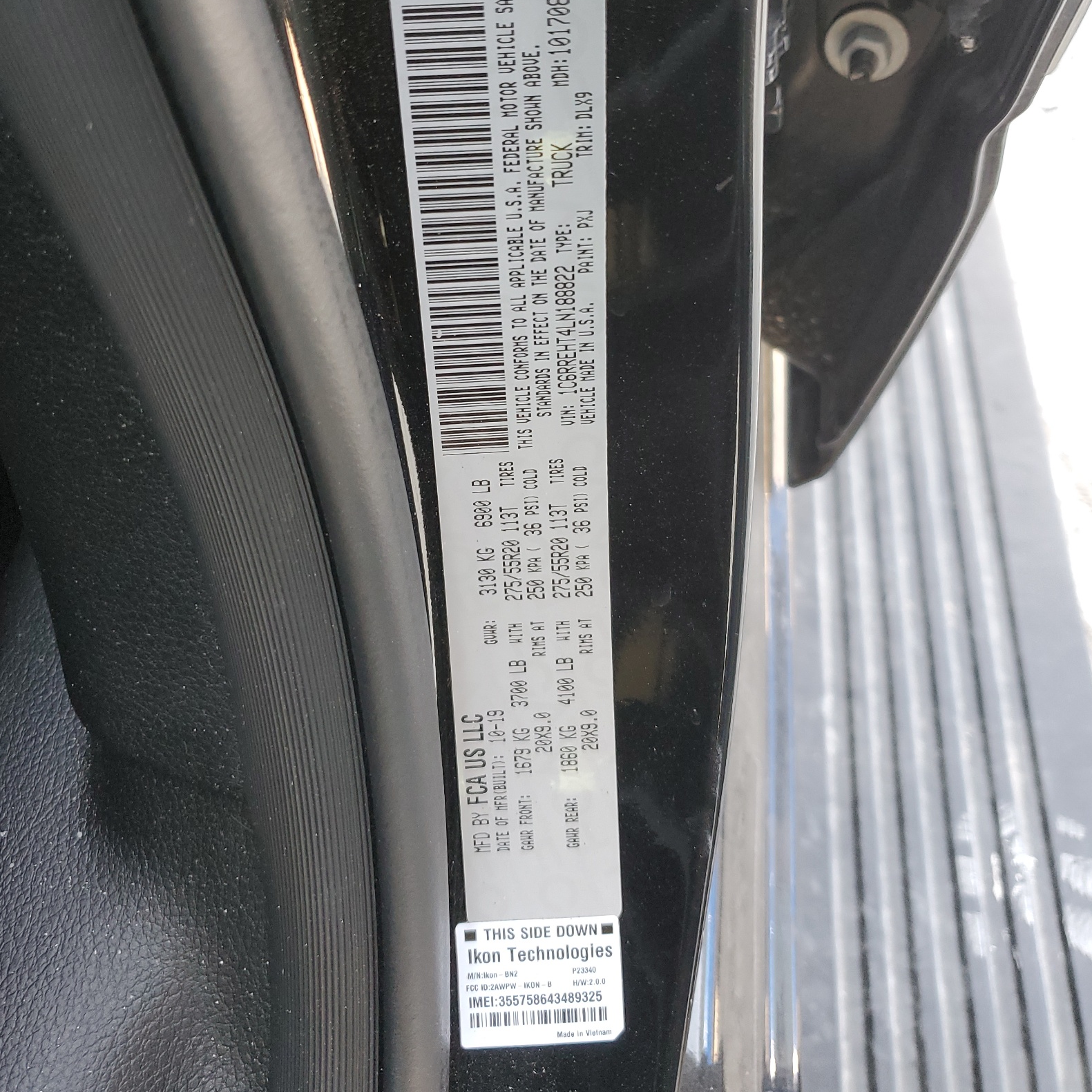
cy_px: 375
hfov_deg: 52.5
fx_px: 1106
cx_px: 547
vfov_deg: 51.7
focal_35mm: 31
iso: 99
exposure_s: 1/120
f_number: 1.5
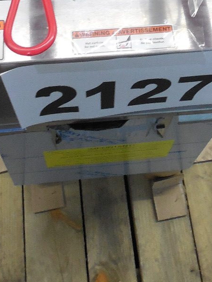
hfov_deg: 21.9
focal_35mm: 67
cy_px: -83
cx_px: 113
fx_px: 547
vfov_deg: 25.1
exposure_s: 1/25
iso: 400
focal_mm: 4.5
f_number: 3.3
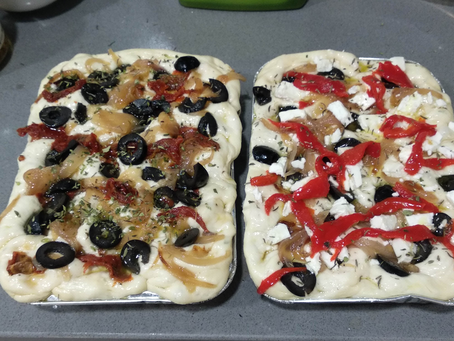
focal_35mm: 26
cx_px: 227
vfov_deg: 53.1
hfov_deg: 67.3
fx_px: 341
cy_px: 170
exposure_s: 1/33
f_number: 2.2
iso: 320
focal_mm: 3.81
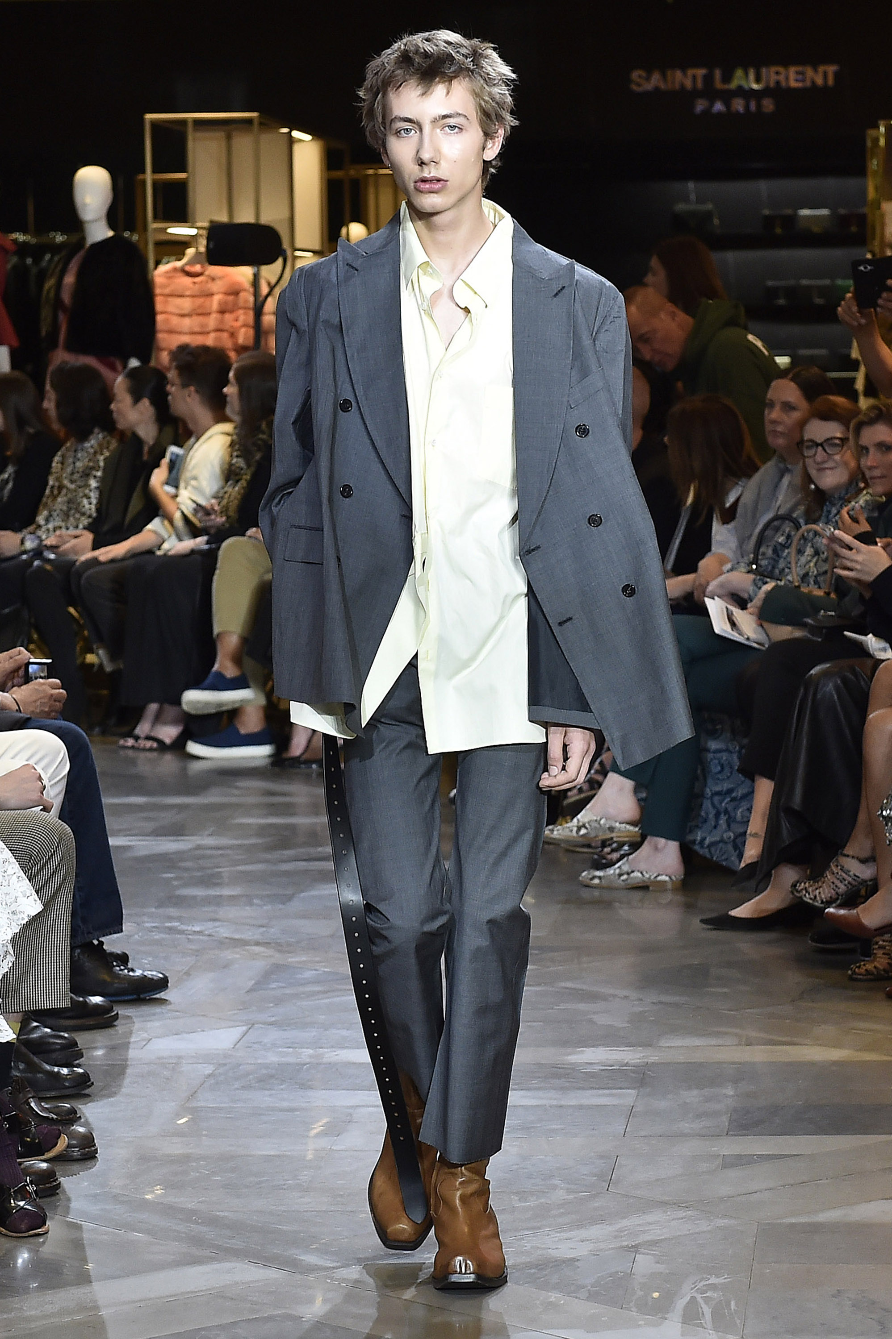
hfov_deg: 19.4
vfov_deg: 28.9
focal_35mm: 70
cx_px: 446
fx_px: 2604
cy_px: 670
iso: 2000
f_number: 5.6
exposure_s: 1/500
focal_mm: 70
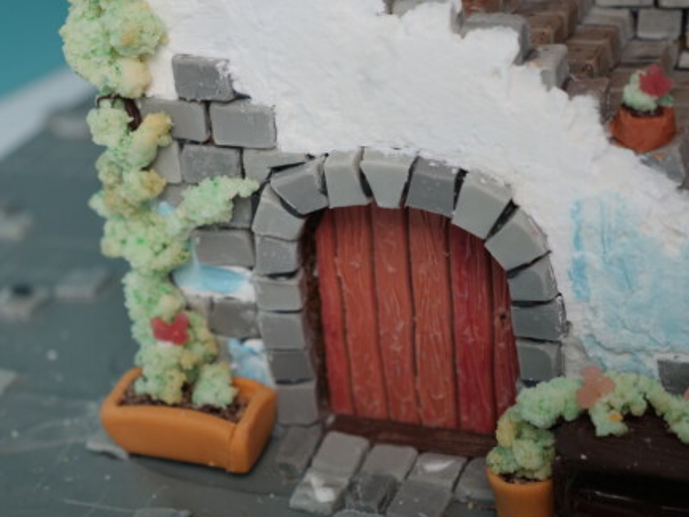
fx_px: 1314
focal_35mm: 66
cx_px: 369
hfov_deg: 29.4
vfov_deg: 22.2
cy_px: 298
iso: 200
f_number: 2.8
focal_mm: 26
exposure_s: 1/50
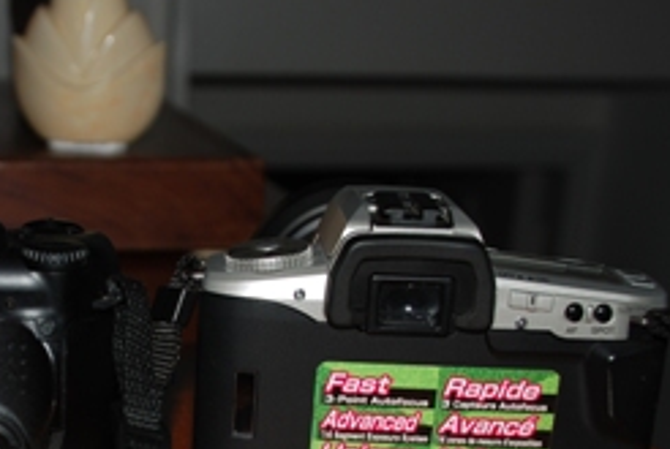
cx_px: 133
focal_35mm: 71
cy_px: 378
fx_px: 1324
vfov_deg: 19.0
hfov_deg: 27.8
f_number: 4
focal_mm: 26
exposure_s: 1/125
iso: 100
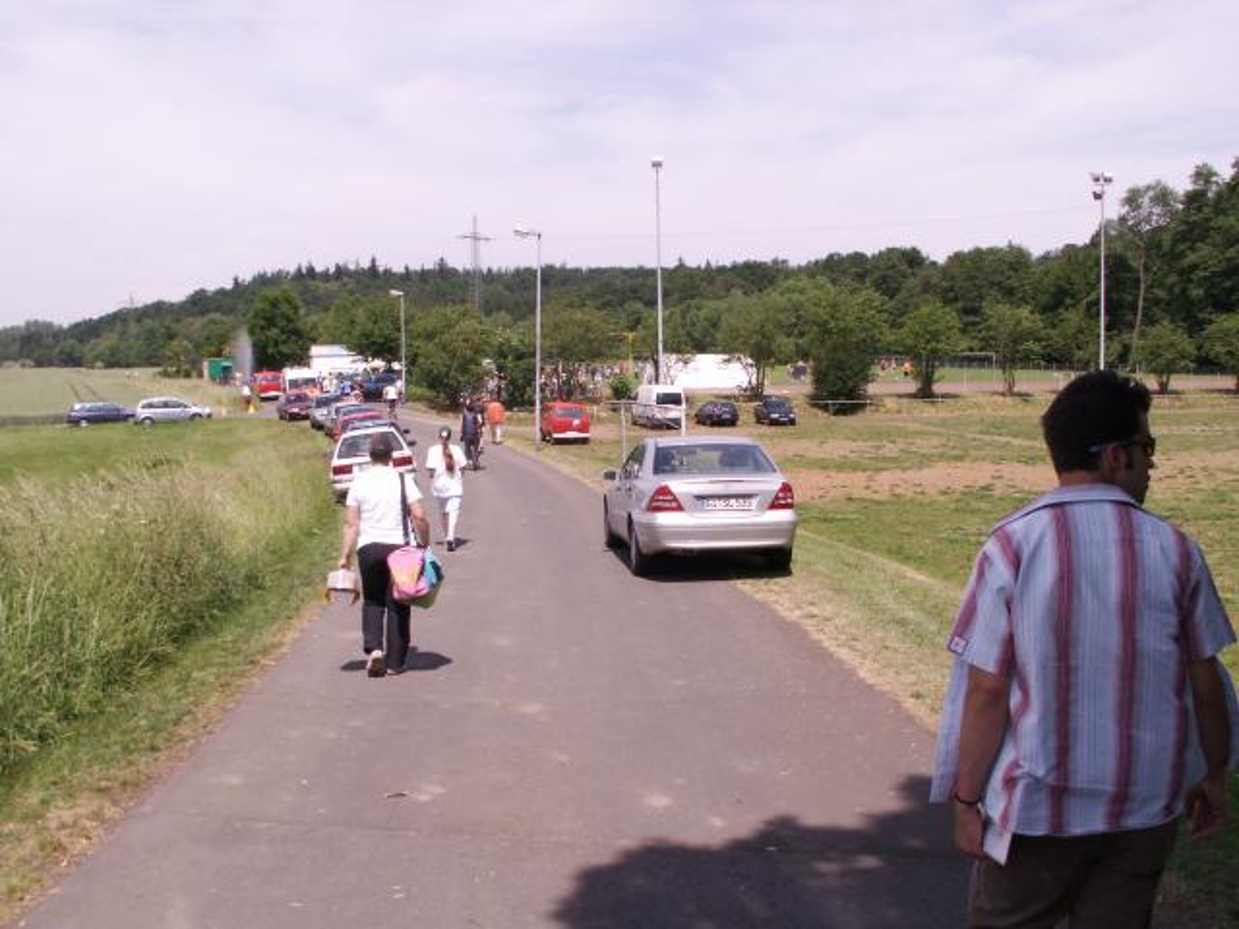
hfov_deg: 52.6
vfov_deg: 40.7
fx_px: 1253
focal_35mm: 35
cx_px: 620
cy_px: 464
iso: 50
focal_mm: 5.86
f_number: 4.5
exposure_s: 1/640
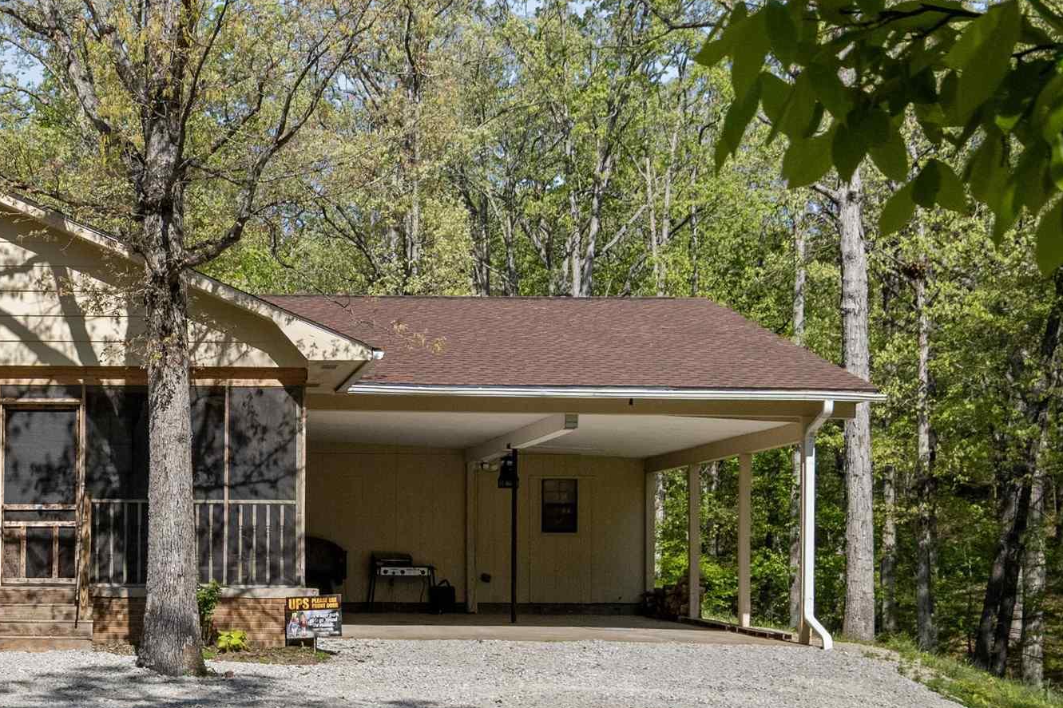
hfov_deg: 31.6
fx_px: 1771
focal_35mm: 60
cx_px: 81
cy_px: 589
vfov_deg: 22.2
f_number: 5.6
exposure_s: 1/8000
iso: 1250
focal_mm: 26
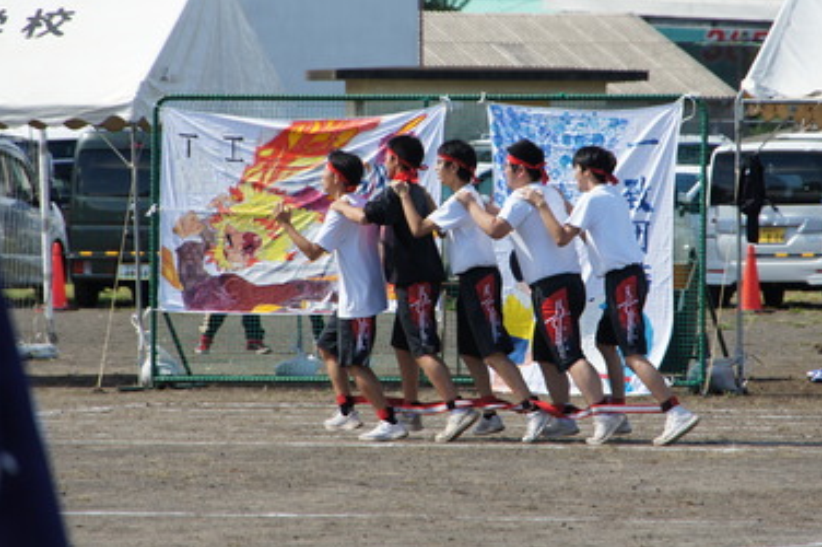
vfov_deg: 3.6
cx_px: 450
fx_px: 8737
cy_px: 209
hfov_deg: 5.4
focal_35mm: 383
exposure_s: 1/400
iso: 200
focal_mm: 200
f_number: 7.1
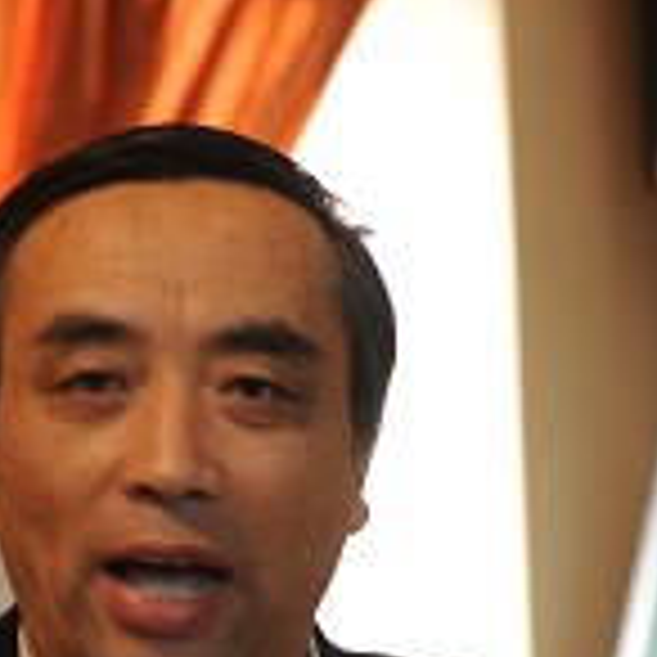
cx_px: 243
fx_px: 3565
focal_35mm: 166
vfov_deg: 10.4
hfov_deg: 10.5
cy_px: 740
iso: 320
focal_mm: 48
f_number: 2.8
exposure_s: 1/13
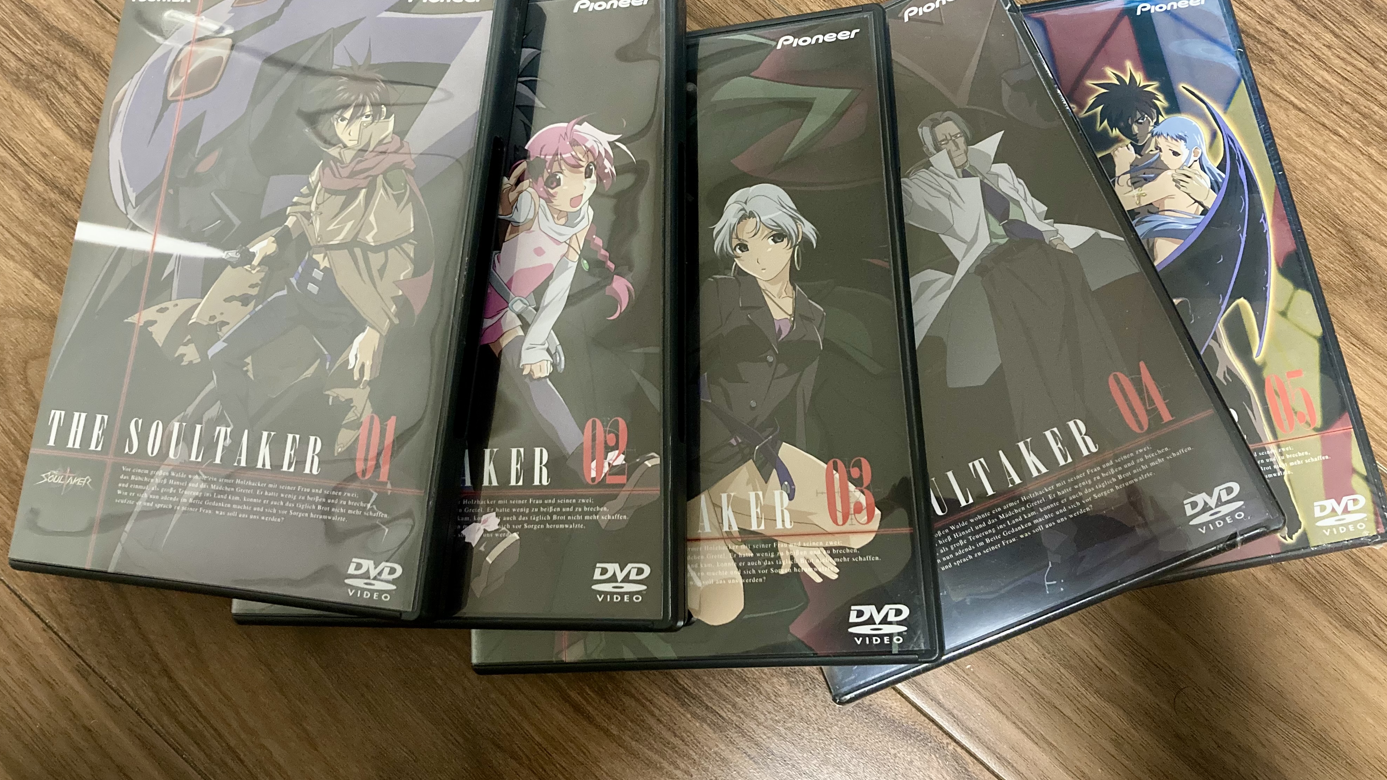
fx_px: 1140
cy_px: 301
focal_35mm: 31
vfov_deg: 37.6
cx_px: 700
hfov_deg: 62.6
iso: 640
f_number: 1.8
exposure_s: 1/29
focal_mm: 3.99
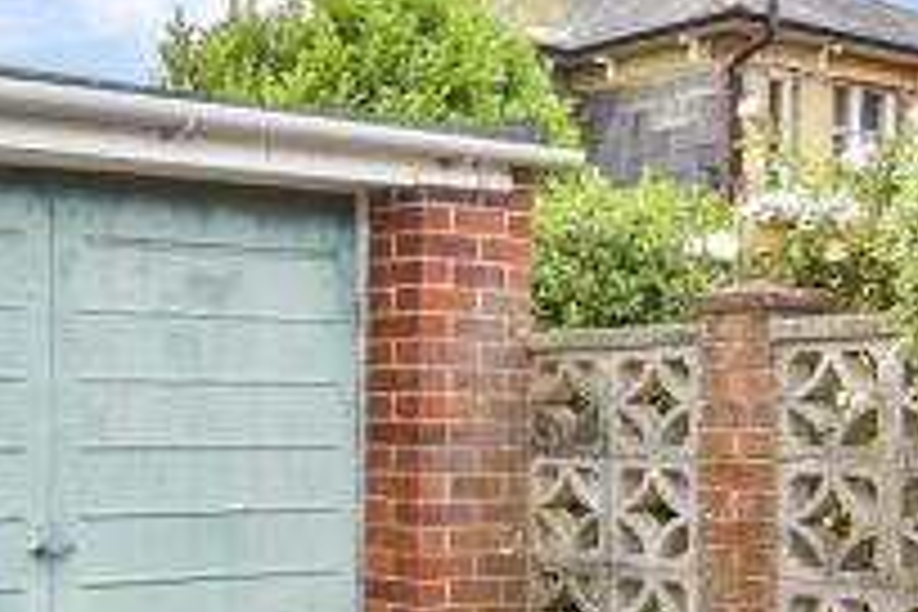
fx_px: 1785
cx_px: 54
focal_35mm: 70
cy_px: 443
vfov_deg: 19.3
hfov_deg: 27.6
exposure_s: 1/250
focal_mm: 20
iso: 500
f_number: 9
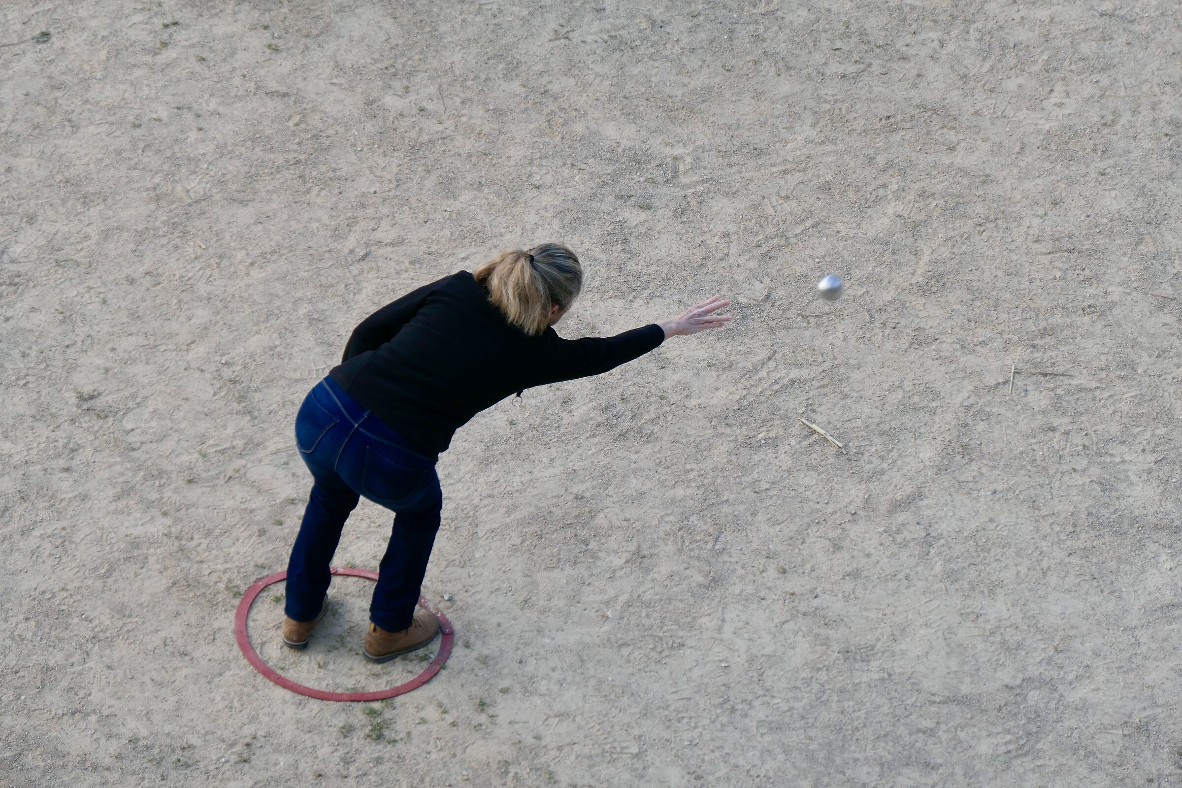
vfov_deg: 8.2
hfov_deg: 12.2
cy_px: 394
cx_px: 591
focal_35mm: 168
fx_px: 5516
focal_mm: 61.4
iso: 200
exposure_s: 1/200
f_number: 5.9
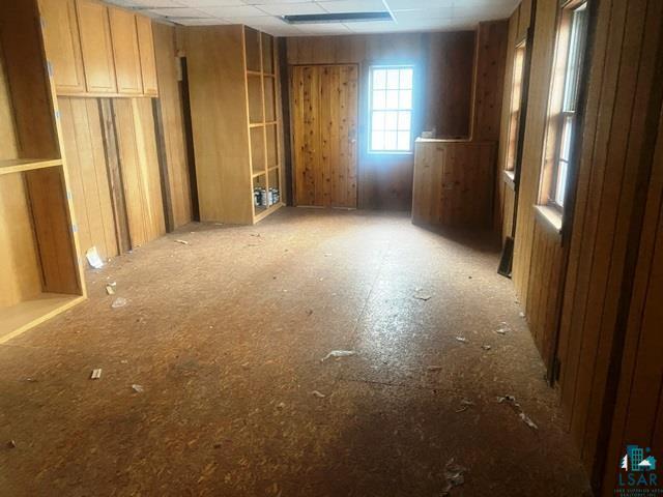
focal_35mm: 26
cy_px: 248
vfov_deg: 53.1
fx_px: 498
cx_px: 332
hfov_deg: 67.3
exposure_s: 1/33
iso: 640
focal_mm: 4.25
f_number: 1.8
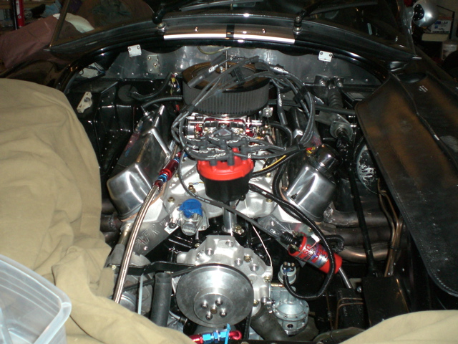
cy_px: 172
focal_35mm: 38
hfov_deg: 49.0
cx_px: 229
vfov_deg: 37.7
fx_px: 503
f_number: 3.1
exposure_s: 1/60
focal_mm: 6.3
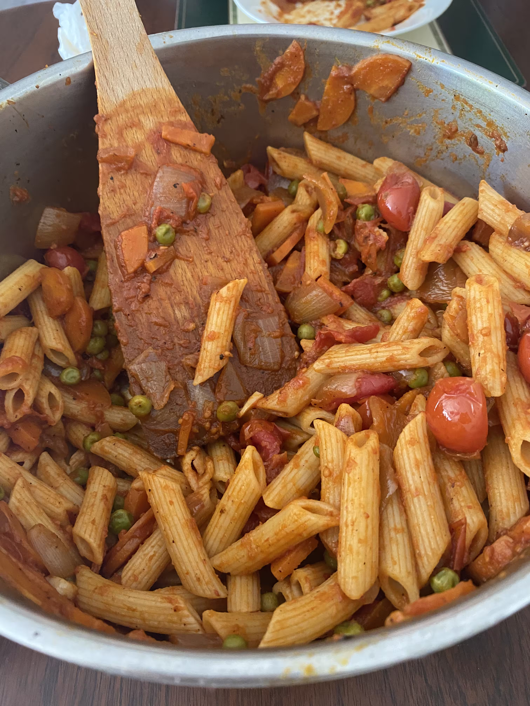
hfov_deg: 53.1
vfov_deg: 67.3
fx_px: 531
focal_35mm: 26
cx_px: 265
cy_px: 353
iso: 500
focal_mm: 4.25
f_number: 1.8
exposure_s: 1/60
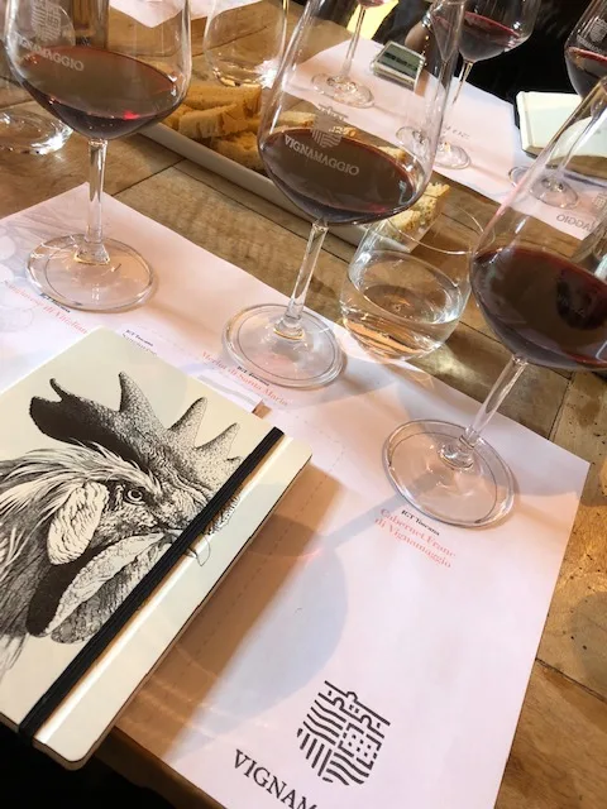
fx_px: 655
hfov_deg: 49.7
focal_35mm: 28
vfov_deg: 63.4
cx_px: 304
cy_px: 404
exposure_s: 1/25
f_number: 1.8
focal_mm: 3.99
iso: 32
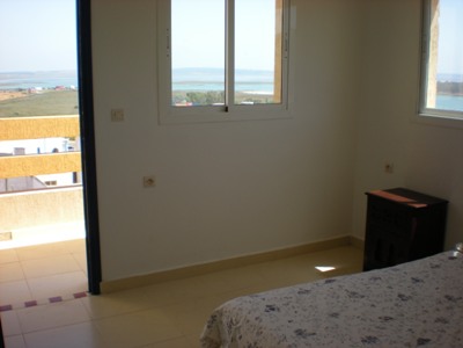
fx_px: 508
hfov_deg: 49.0
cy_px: 174
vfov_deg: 37.7
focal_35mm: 38
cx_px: 232
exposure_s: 1/178
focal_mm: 6.3
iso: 64
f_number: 4.6
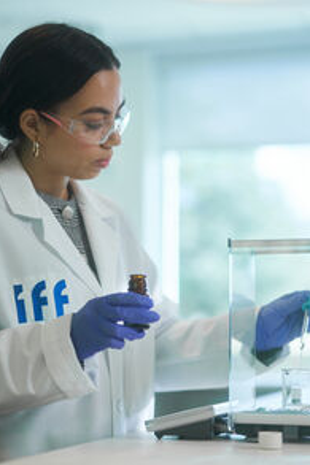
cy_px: 252
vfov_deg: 24.8
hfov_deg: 16.6
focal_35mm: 82
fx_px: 1060
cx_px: 137
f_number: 1.4
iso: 200
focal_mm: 50
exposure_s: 1/800
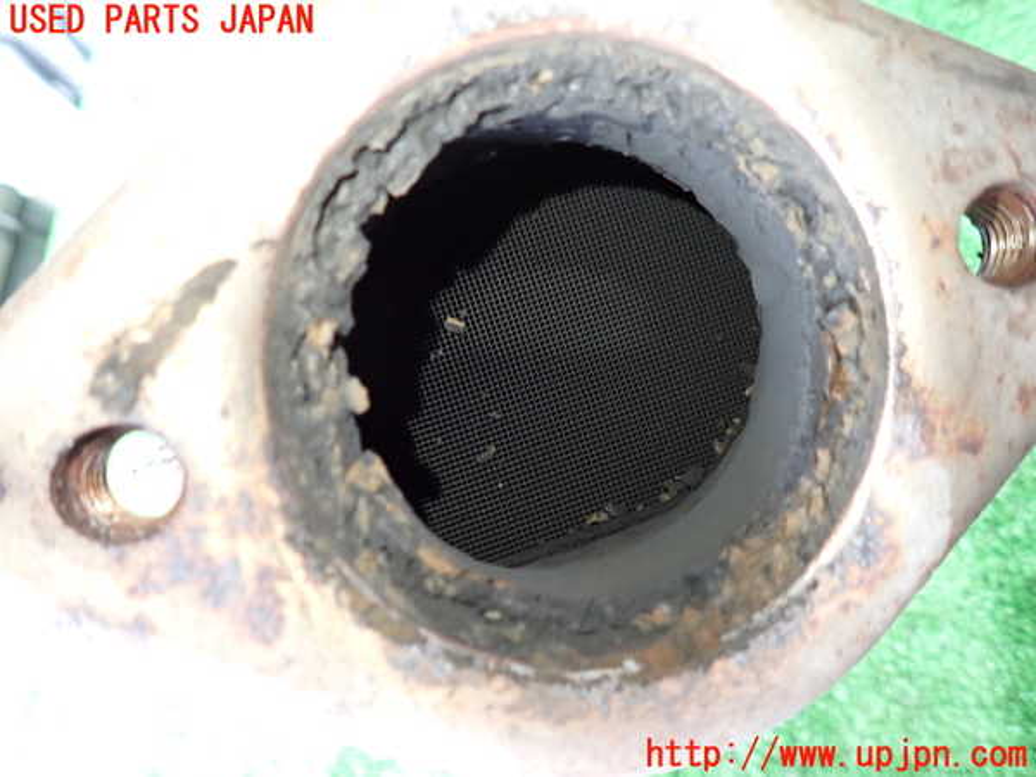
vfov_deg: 54.9
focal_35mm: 25
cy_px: 388
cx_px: 518
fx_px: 748
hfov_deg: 69.4
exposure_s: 1/30
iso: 320
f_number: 2
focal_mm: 4.5
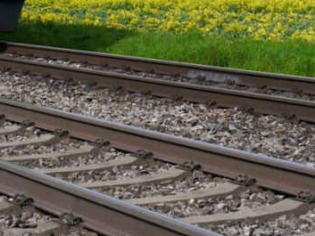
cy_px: -77
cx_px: -69
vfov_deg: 11.2
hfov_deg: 14.7
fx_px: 1174
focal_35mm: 129
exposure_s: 1/320
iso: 160
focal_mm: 19
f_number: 8
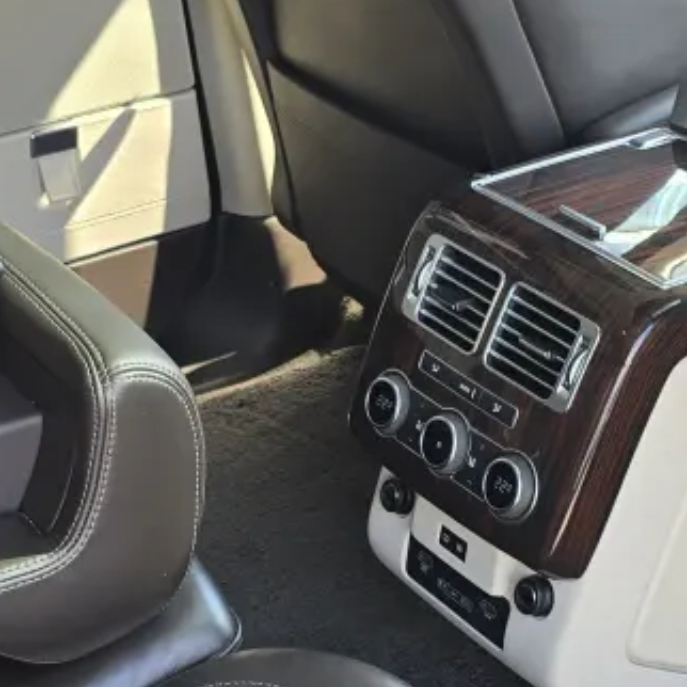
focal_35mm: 91
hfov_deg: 19.1
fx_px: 2043
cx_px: 331
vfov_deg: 19.0
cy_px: 501
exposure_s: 1/180
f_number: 1.7
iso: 50
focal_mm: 6.3
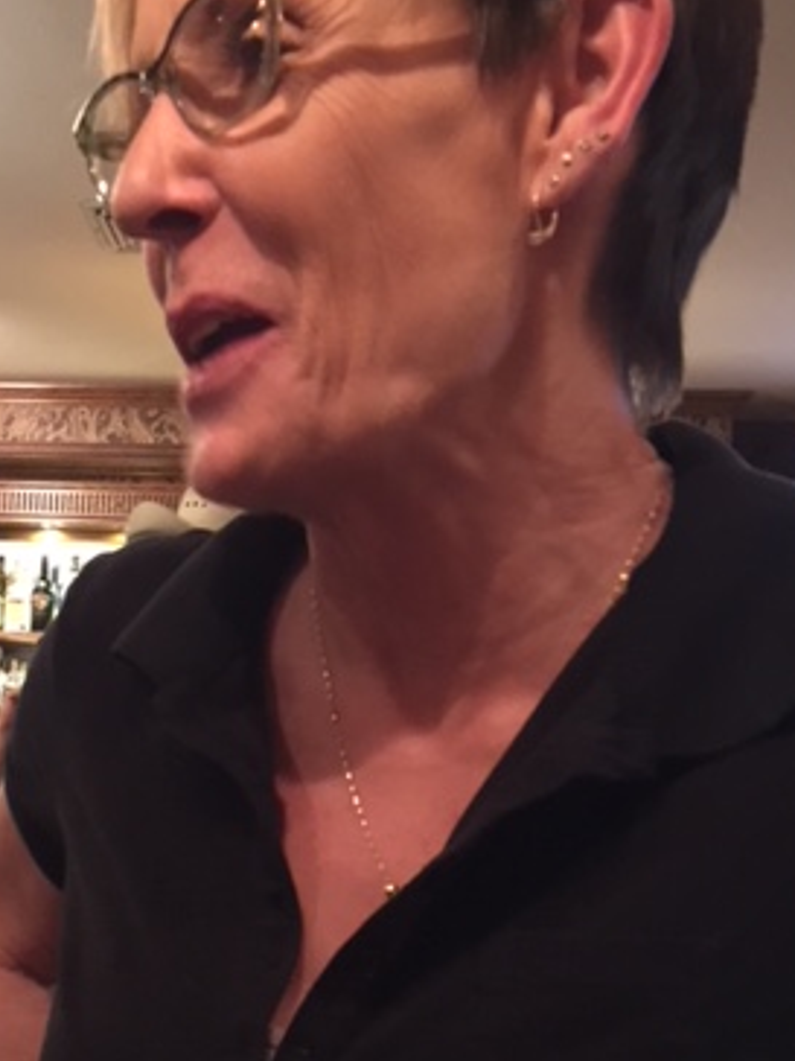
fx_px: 1562
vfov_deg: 37.3
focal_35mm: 51
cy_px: 647
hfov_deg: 28.1
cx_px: 186
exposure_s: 1/4
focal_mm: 4.15
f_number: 2.2
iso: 160
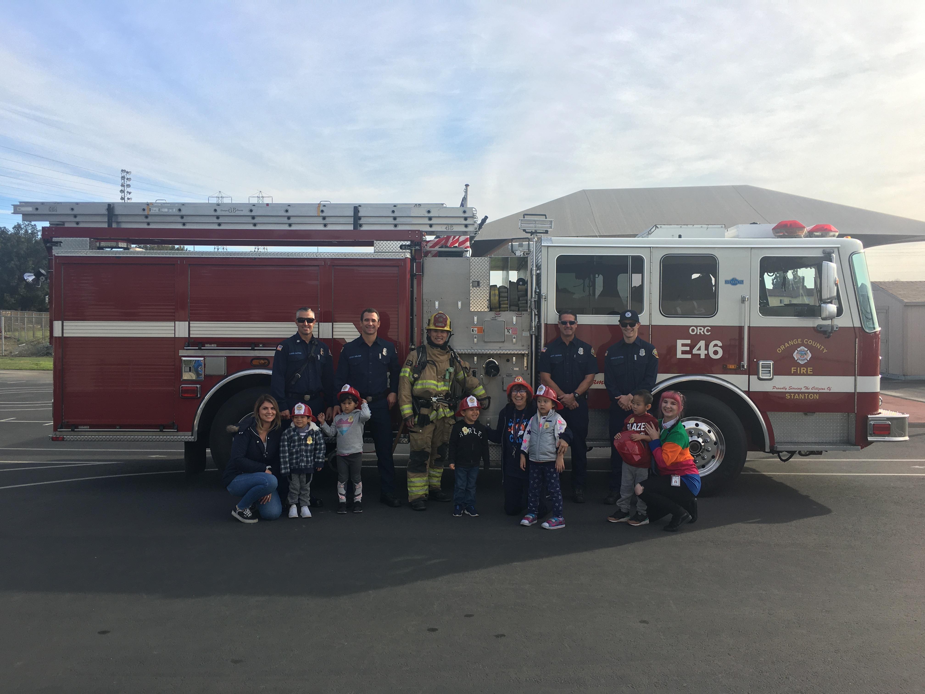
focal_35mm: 29
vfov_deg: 48.2
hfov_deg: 61.7
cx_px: 462
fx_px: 775
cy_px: 347
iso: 25
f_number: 2.2
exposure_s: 1/754
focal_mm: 4.15
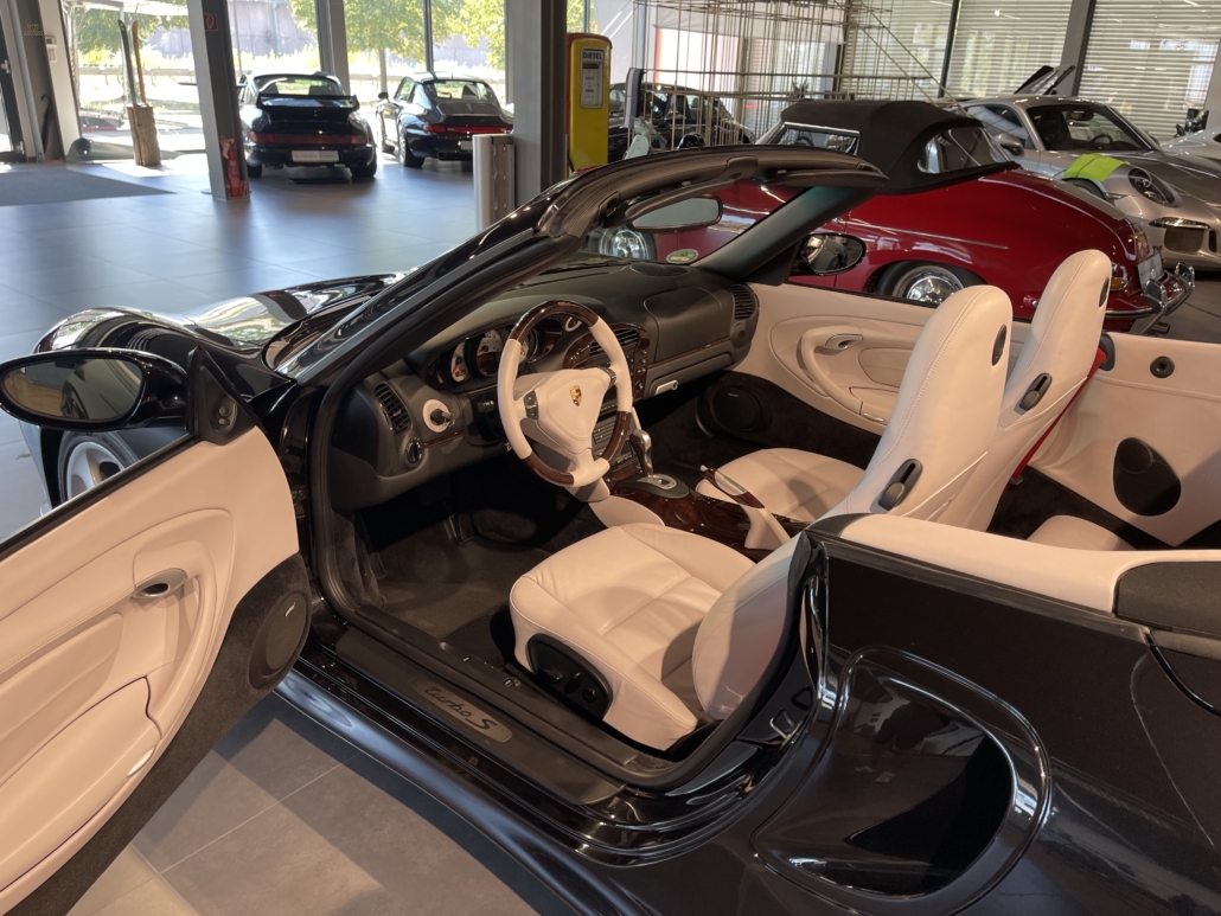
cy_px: 458
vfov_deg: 53.1
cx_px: 610
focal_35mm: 26
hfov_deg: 67.3
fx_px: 917
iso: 80
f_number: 1.6
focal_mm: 5.1
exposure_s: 1/100
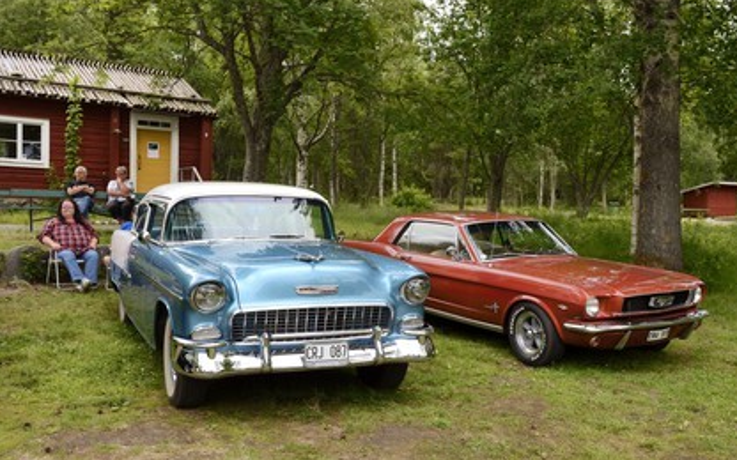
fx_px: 743
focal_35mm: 37
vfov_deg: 34.4
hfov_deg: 52.7
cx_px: 370
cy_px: 234
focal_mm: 36
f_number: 7.1
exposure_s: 1/250
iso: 800
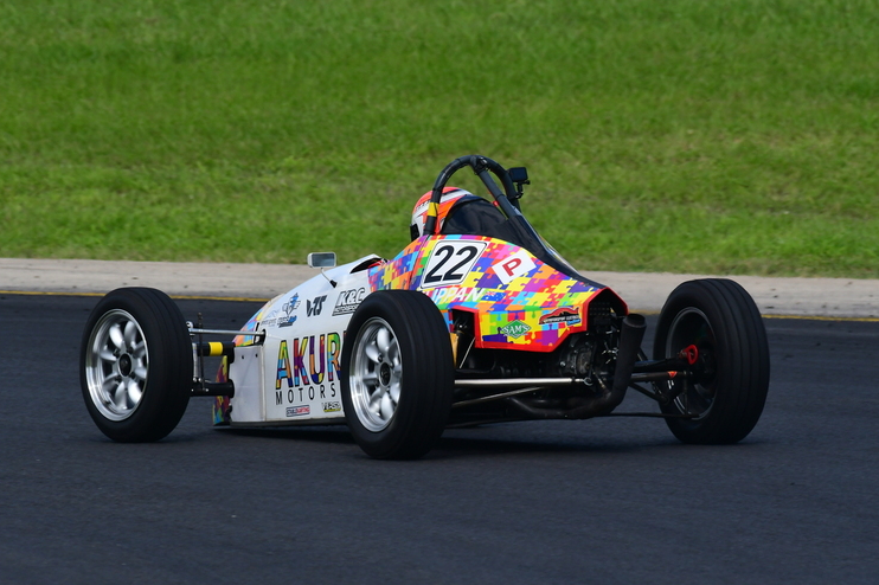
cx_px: 428
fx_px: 19743
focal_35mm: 809
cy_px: 313
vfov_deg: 1.7
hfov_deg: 2.6
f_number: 11
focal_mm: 500
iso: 500
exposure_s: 1/640
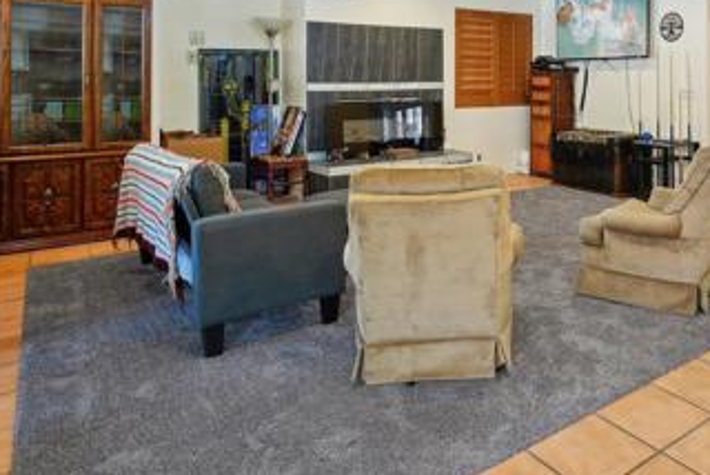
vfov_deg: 43.4
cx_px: 561
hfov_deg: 60.5
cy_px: 70
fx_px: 553
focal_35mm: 28
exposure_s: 1/25
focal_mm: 14
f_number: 8
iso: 500
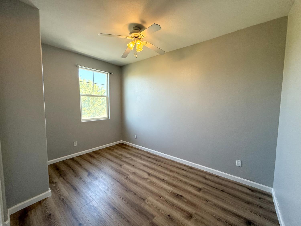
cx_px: 150
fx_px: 122
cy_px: 113
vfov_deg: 85.7
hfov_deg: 102.1
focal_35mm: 14
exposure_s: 1/120
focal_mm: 2.22
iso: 160
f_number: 2.2
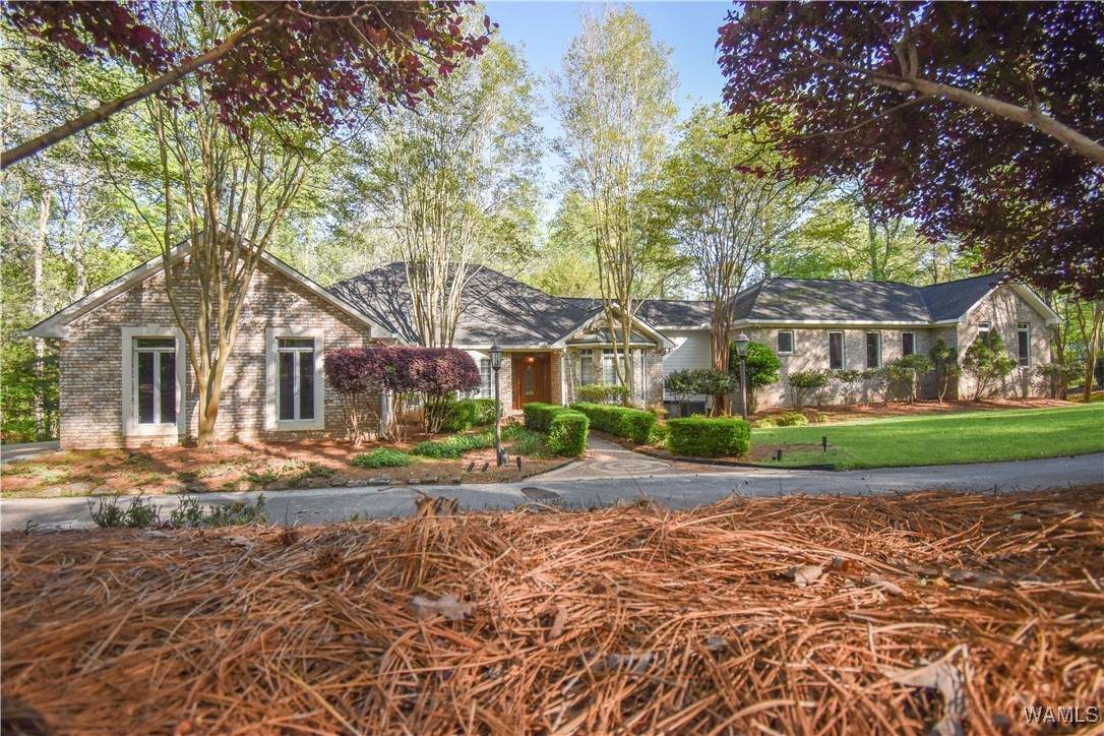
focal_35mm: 15
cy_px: 368
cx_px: 552
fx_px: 460
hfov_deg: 100.4
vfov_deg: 77.3
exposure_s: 1/1000
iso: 640
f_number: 4.5
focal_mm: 10
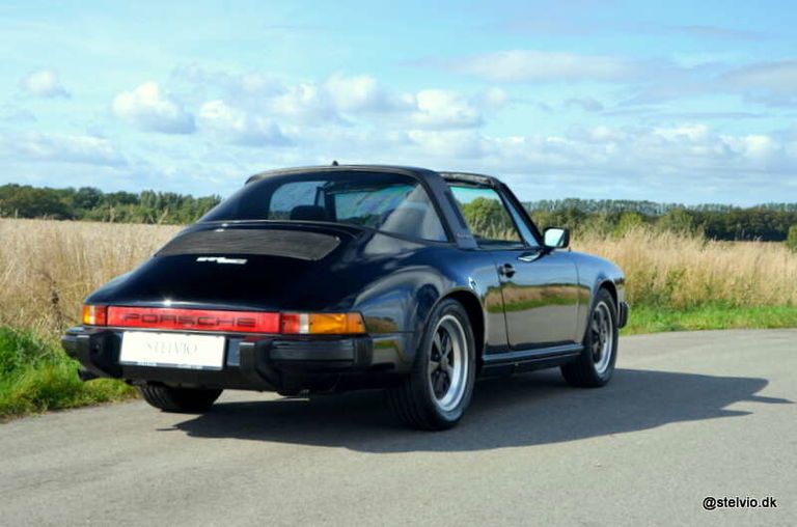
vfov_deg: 23.7
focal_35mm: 57
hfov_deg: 35.1
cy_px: 264
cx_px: 398
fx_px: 1259
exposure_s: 1/250
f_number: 8
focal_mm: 38
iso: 200
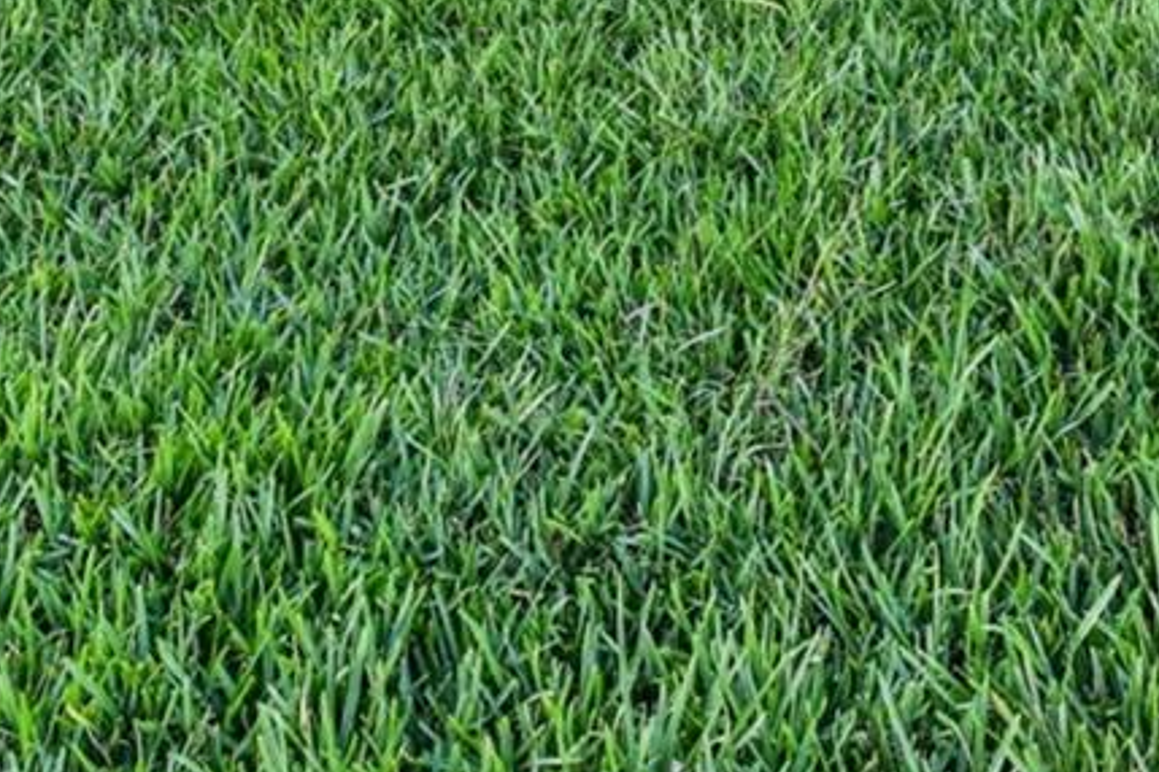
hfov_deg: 35.3
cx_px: 778
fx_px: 1803
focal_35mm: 56
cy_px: -651
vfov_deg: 18.4
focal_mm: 10
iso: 100
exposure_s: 1/80
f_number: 7.1
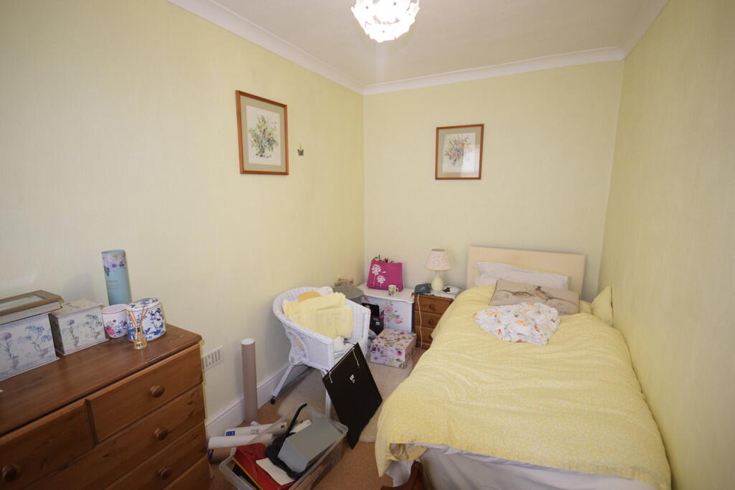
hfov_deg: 100.4
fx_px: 306
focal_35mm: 15
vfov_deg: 77.3
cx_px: 368
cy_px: 245
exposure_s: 1/80
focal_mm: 10
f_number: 4.5
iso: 800
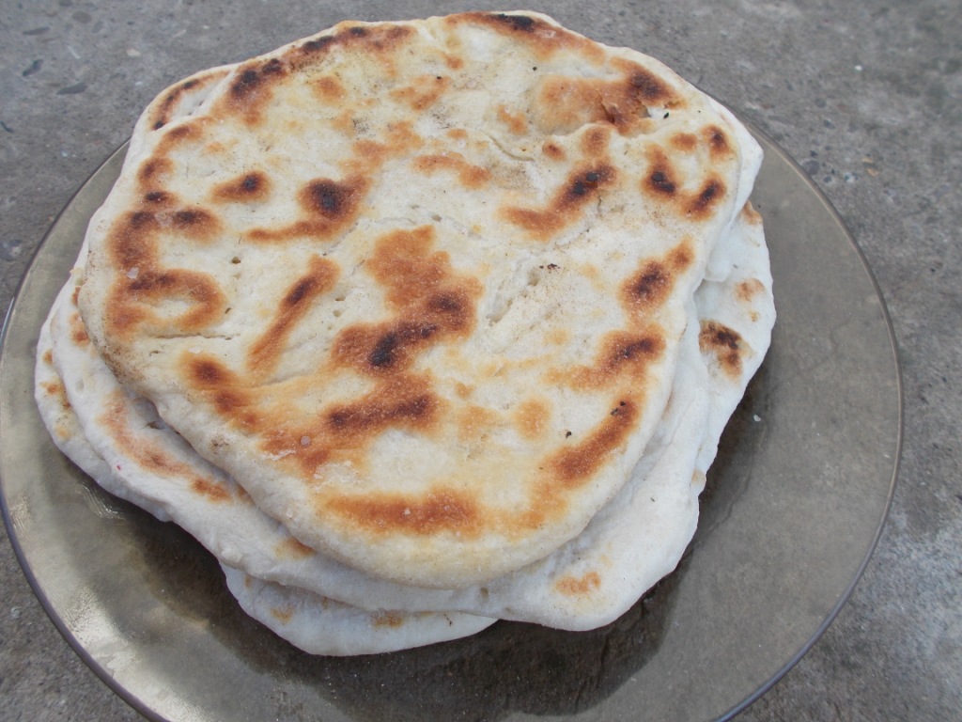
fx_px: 834
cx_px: 481
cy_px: 361
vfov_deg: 46.8
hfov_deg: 60.0
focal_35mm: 30
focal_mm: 5.3
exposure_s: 1/80
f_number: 3.4
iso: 80
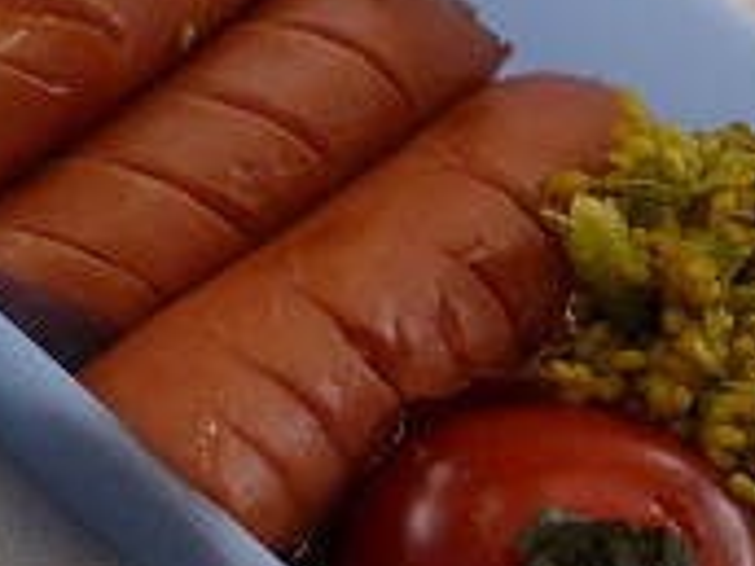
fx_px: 2028
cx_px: -303
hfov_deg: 19.1
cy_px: 176
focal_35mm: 93
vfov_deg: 15.8
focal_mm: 4.3
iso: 200
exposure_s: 1/160
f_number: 3.3
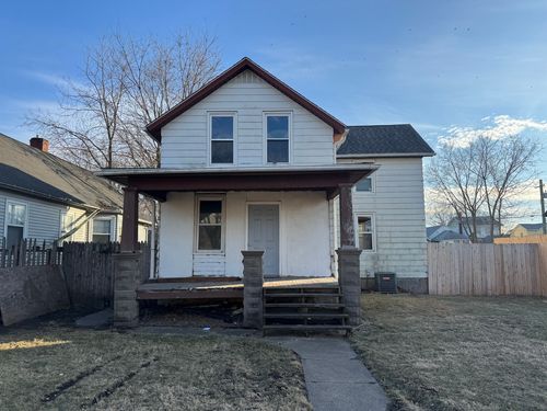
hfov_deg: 71.6
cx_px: 274
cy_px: 206
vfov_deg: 56.8
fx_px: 379
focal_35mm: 24
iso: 80
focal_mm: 6.76
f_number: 1.78
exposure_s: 1/1923
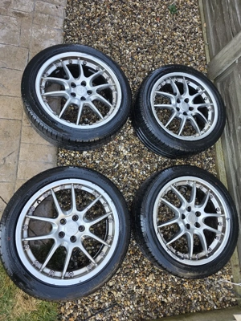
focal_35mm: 23
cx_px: 120
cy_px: 160
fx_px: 214
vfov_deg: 73.9
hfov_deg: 58.9
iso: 64
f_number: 1.7
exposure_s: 1/370
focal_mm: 6.3
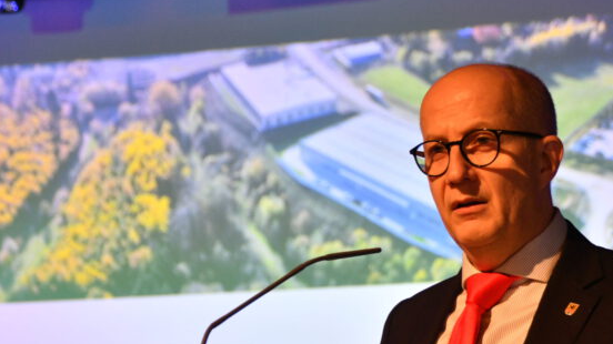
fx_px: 3721
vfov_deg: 5.3
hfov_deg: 9.4
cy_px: 252
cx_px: 336
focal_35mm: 229
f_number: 5.6
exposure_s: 1/50
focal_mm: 105
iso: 1600
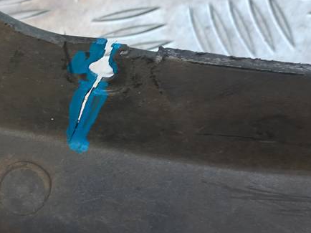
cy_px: 142
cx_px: 44
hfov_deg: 31.5
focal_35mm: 59
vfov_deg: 24.7
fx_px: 530
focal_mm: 4.6
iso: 50
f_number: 1.8
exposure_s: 1/50
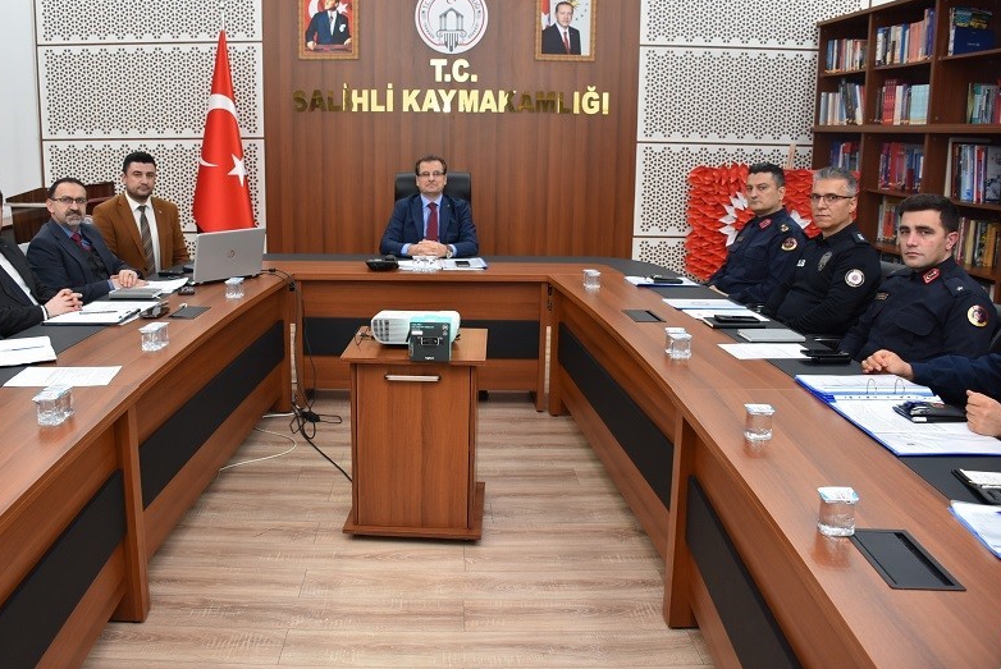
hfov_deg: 60.0
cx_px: 436
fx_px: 863
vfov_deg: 42.3
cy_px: 292
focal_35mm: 31
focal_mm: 18
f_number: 4
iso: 500
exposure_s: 1/60
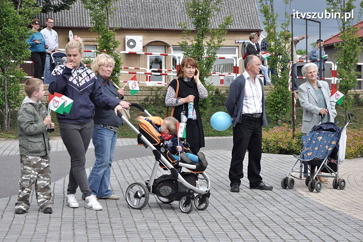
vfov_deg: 14.7
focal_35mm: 93
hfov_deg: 21.9
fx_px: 937
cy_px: 121
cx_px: 182
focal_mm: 62
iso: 1250
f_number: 9
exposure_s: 1/2000
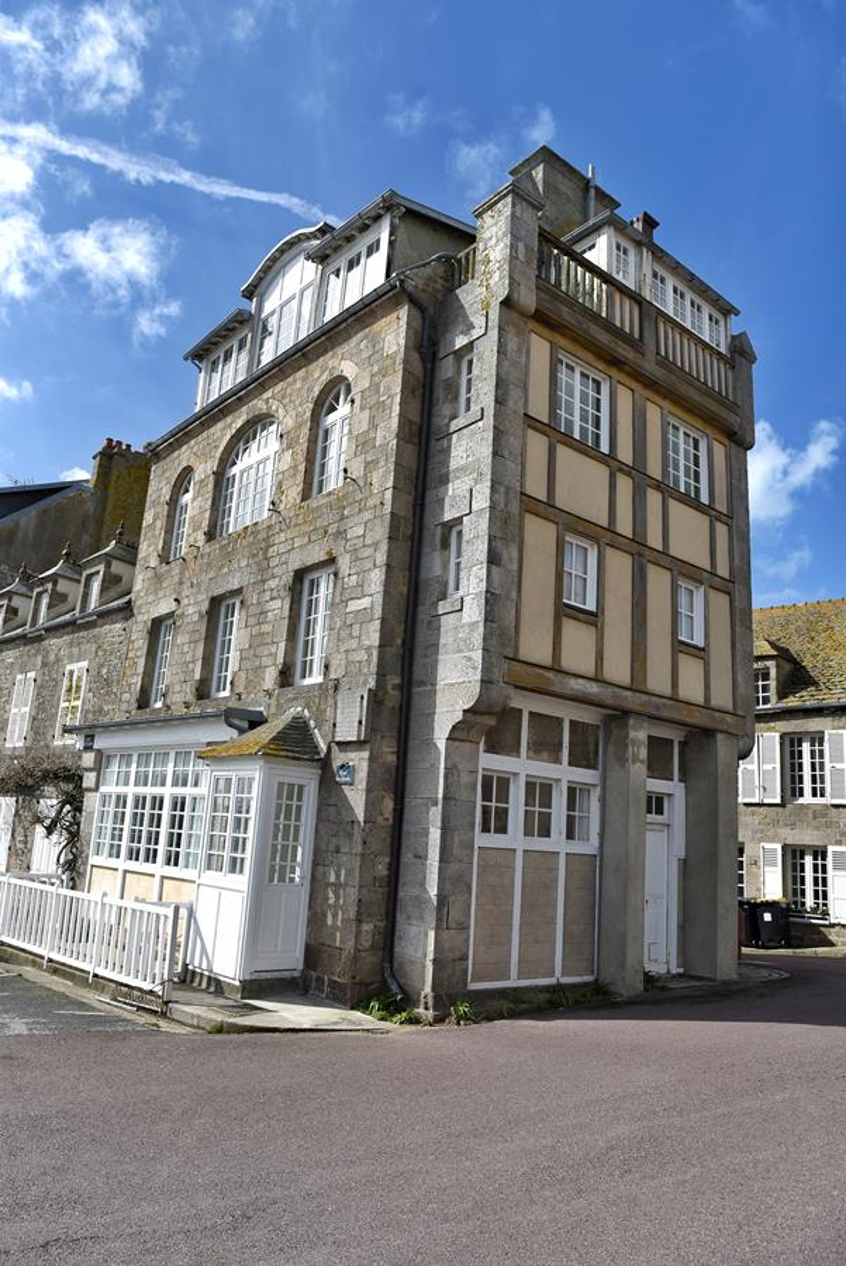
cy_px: 633
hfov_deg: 53.2
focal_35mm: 24
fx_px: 845
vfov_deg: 73.7
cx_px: 423
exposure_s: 1/4000
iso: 450
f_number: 5.6
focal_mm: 24
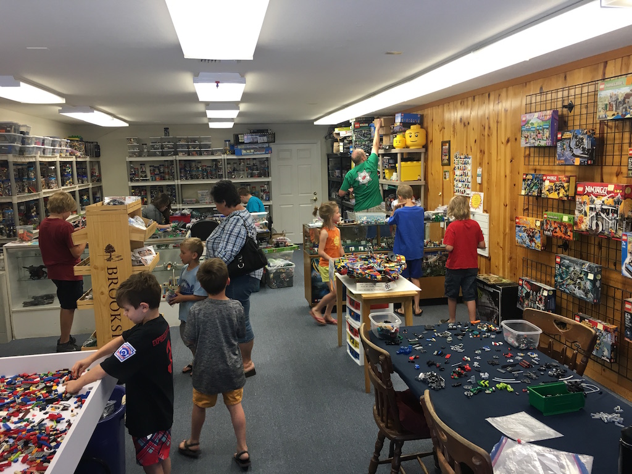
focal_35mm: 29
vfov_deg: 48.2
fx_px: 529
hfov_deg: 61.7
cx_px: 316
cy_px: 237
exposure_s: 1/30
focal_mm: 4.15
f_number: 2.2
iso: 32
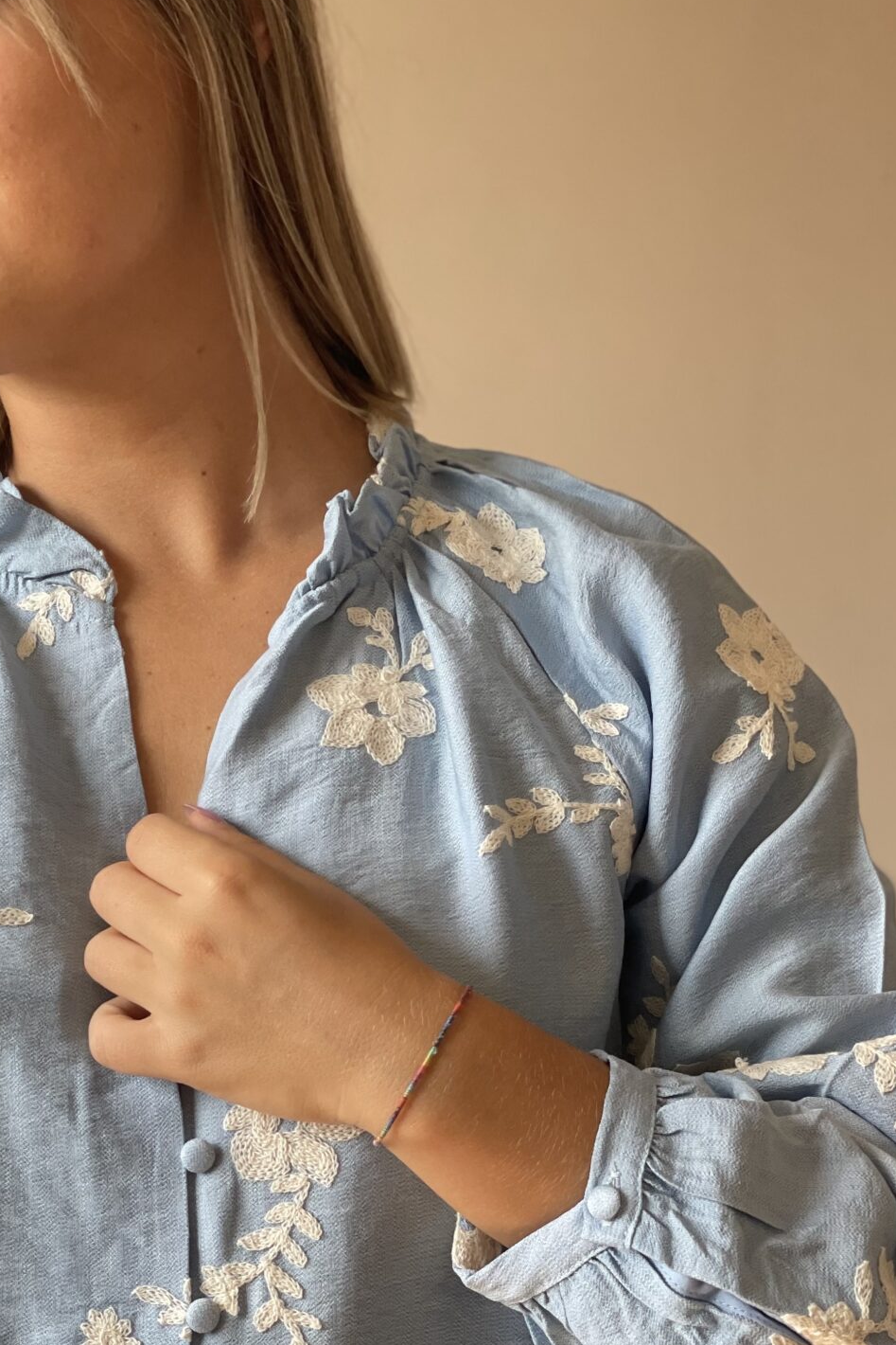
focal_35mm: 78
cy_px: 925
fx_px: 2911
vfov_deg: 25.8
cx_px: 212
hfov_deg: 17.4
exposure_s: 1/122
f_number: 2
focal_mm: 6
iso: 40
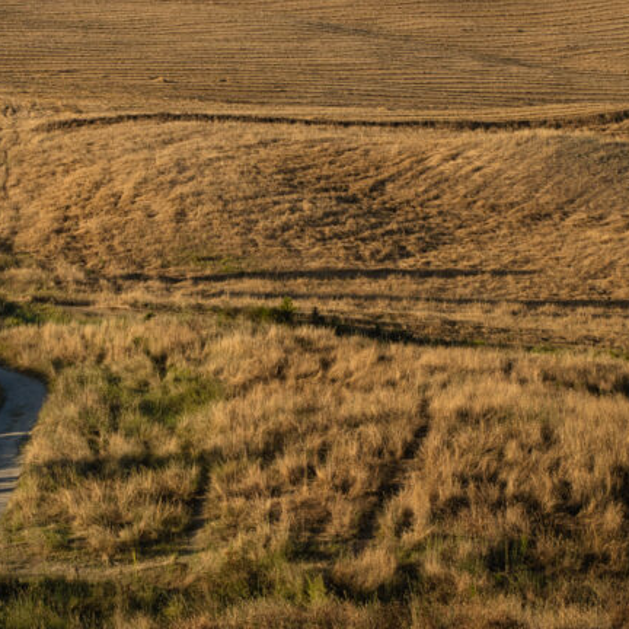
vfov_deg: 10.8
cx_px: 264
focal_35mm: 161
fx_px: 3310
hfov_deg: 10.9
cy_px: 137
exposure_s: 1/1600
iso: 250
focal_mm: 70
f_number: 5.6
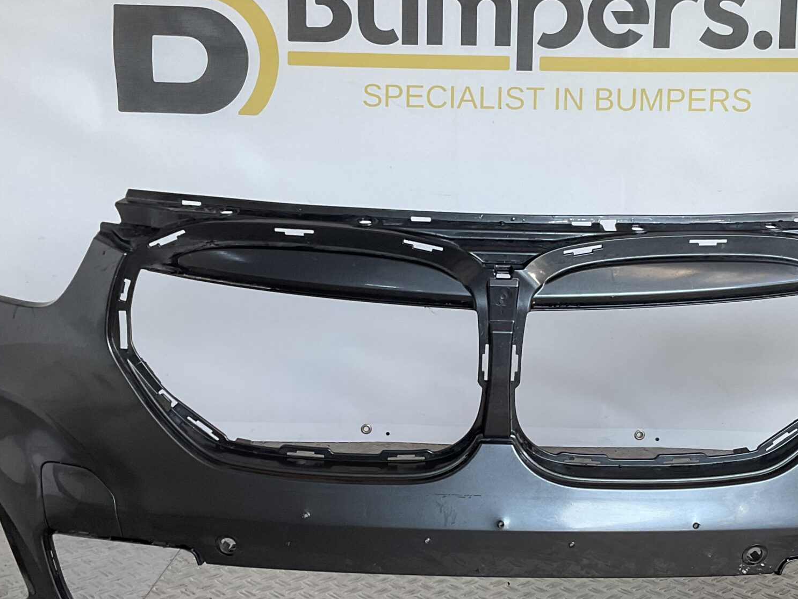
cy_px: 367
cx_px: 477
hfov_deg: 38.0
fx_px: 1153
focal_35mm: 50
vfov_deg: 29.0
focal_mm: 3
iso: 50
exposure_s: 1/100
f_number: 1.8
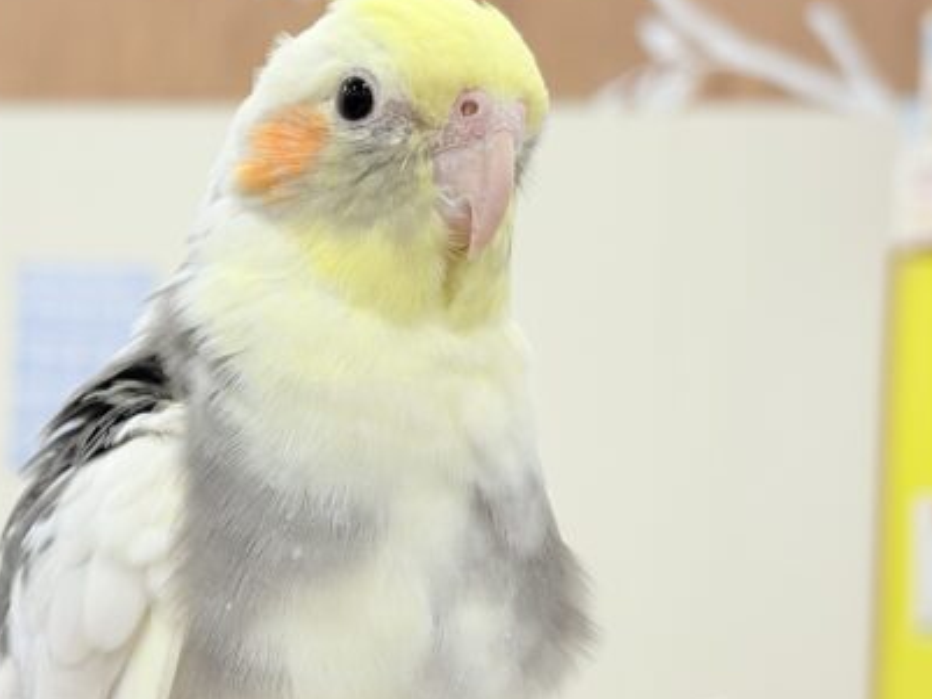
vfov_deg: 17.8
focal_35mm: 83
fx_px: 2235
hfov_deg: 23.4
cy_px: 374
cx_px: 263
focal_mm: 5.96
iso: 32
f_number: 1.6
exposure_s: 1/50
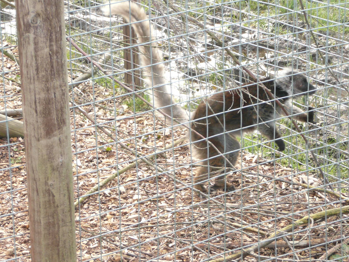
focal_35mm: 125
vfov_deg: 11.9
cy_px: 131
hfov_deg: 15.8
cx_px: 174
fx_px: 1260
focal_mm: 13.7
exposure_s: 1/40
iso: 100
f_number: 4.7
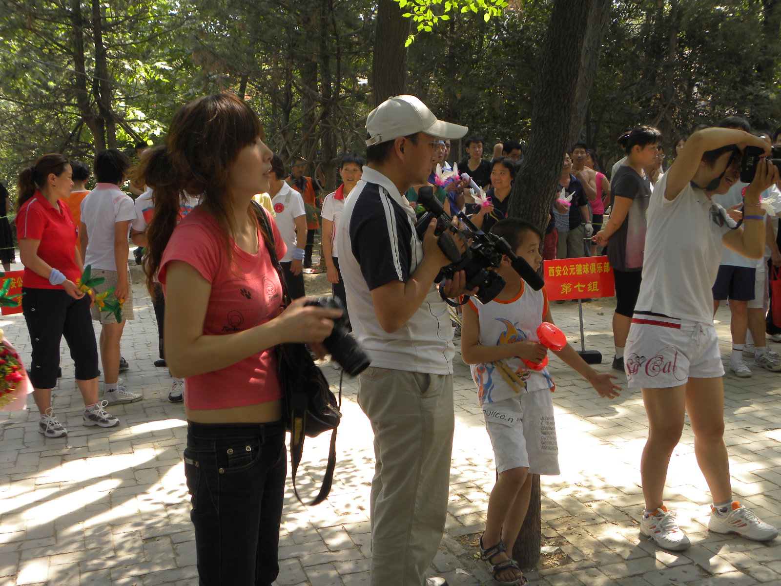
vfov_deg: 35.1
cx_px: 390
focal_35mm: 41
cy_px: 293
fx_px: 925
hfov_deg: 45.8
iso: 64
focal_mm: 7.3
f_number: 3.5
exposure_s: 1/75.6
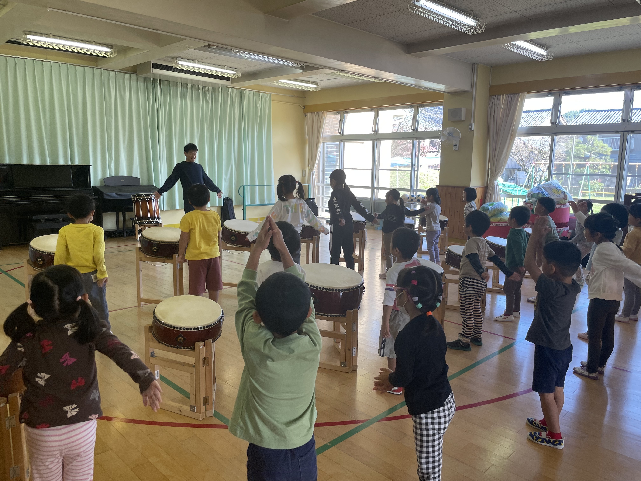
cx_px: 320
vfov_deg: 53.1
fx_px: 481
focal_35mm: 26
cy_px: 240
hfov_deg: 67.3
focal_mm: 4.2
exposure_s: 1/120
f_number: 1.6
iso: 50
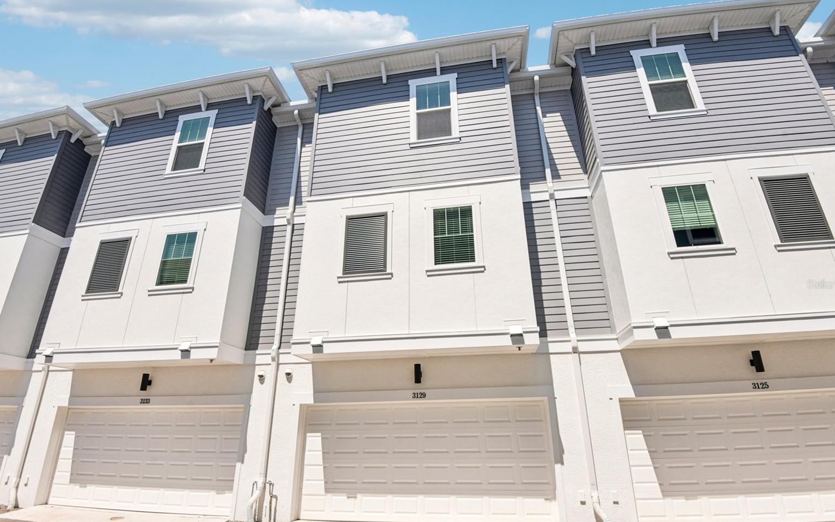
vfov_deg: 67.9
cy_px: 284
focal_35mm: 17
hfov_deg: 94.4
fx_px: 387
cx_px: 420
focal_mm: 16
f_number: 8
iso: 400
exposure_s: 1/2500
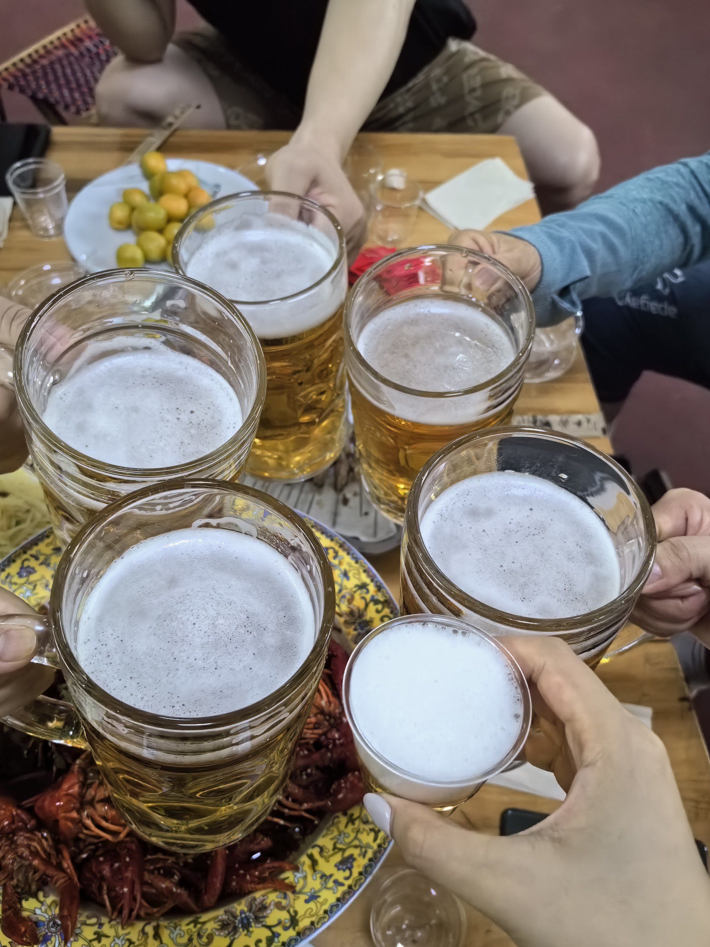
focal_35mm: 28
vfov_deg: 63.4
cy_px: 484
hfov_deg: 49.7
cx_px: 348
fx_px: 766
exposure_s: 1/100
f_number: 2
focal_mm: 5.75
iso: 640
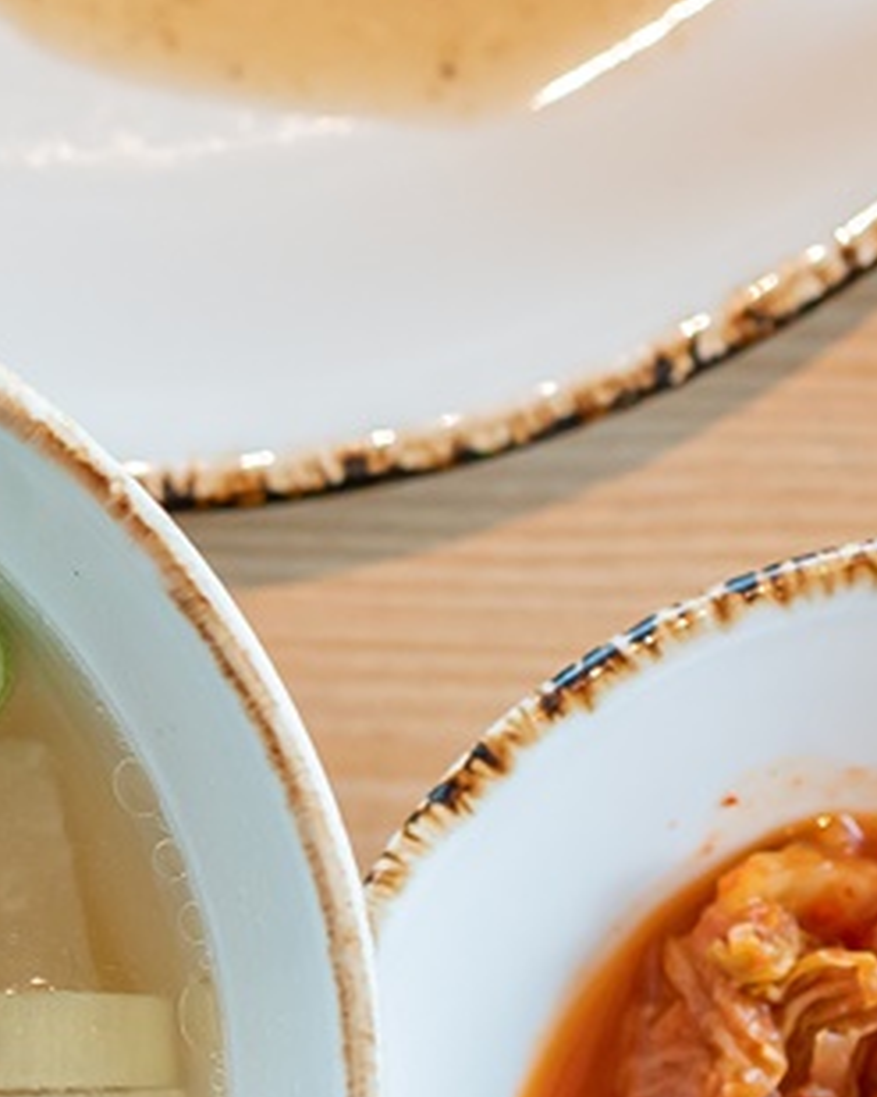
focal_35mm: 292
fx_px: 9479
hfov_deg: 5.1
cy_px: -96
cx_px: -1381
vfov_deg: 6.6
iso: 200
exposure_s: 1/100
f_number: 2.5
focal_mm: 50
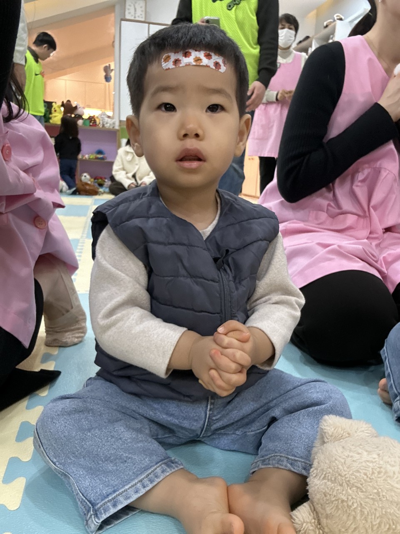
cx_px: 200
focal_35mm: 30
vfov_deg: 60.0
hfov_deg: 46.8
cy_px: 267
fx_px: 462
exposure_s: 1/60
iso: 200
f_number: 1.9
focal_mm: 2.69
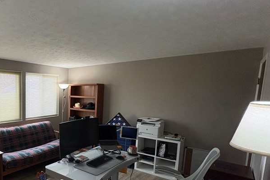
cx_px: 50
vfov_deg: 50.7
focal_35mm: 25
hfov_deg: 64.4
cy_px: 114
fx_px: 188
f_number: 2.2
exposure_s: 1/120
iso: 250
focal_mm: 2.22
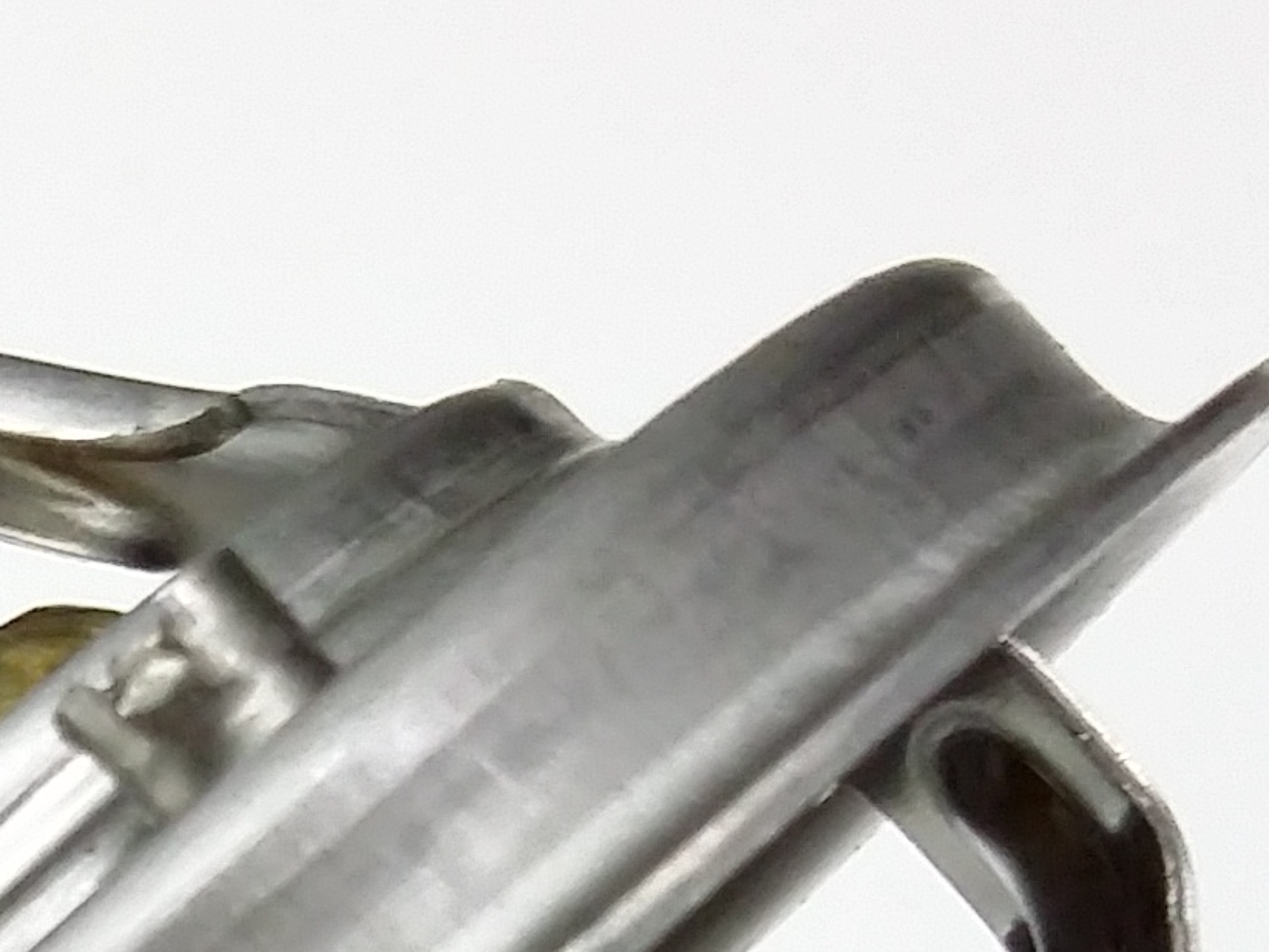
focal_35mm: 127
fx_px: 4657
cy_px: 1472
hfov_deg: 15.3
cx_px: 20
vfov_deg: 11.2
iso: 200
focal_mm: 3.4
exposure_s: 1/15
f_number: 2.4
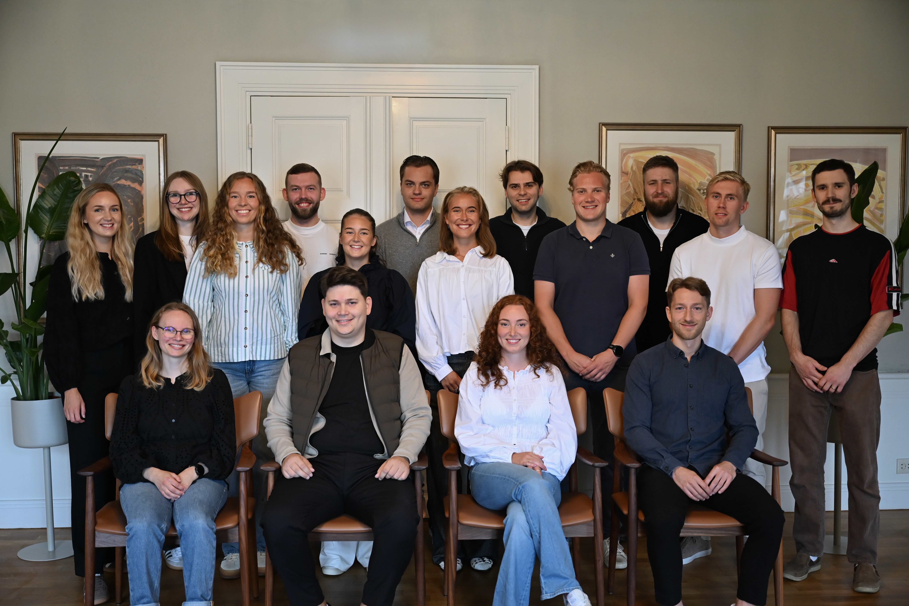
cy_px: 303
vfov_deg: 35.1
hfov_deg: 50.7
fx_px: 959
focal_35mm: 38
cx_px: 454
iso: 2000
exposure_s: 1/125
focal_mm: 38
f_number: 2.8
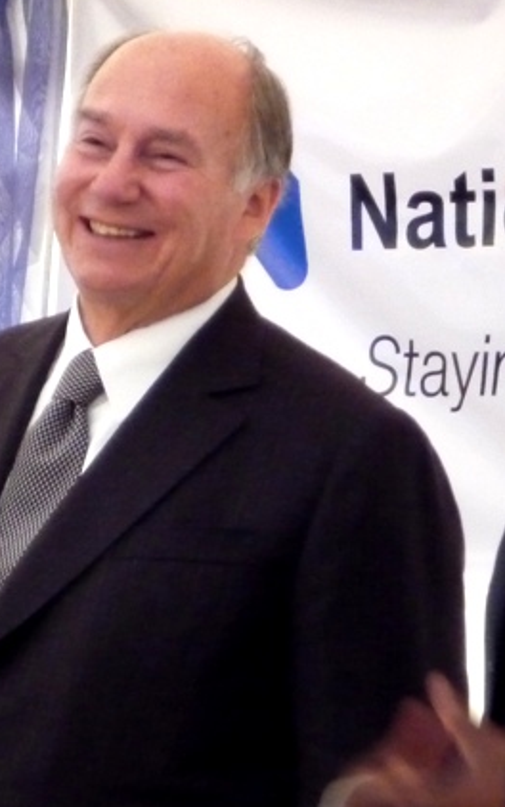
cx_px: 323
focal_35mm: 273
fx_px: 6008
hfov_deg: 4.8
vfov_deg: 7.7
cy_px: 434
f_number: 5.8
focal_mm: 20.8
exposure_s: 1/20
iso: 800
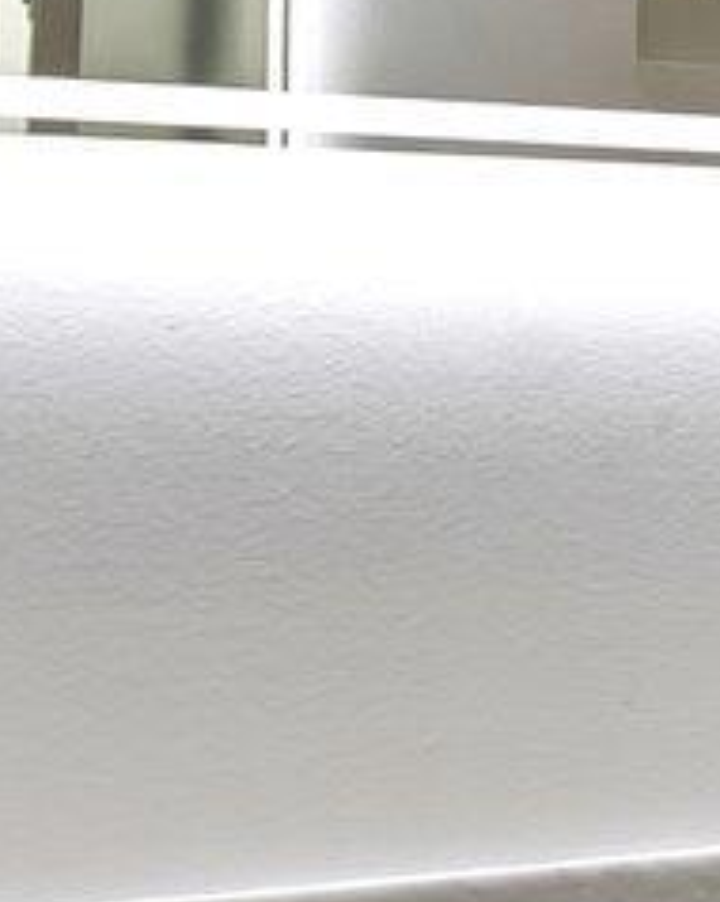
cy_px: 286
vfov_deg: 16.1
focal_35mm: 119
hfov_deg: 6.9
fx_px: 3186
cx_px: 3357
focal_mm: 14.8
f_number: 8
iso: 500
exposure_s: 1/13
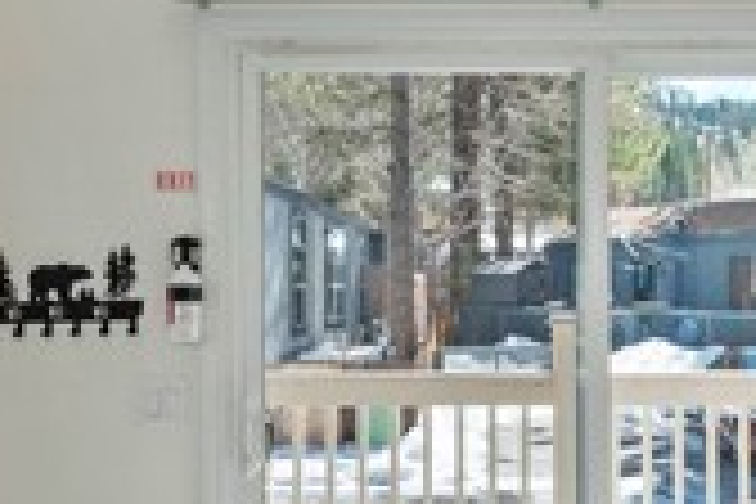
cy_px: 313
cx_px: 554
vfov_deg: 23.7
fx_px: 1197
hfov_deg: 34.4
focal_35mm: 57
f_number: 8
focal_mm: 10
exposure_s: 1/30
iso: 100
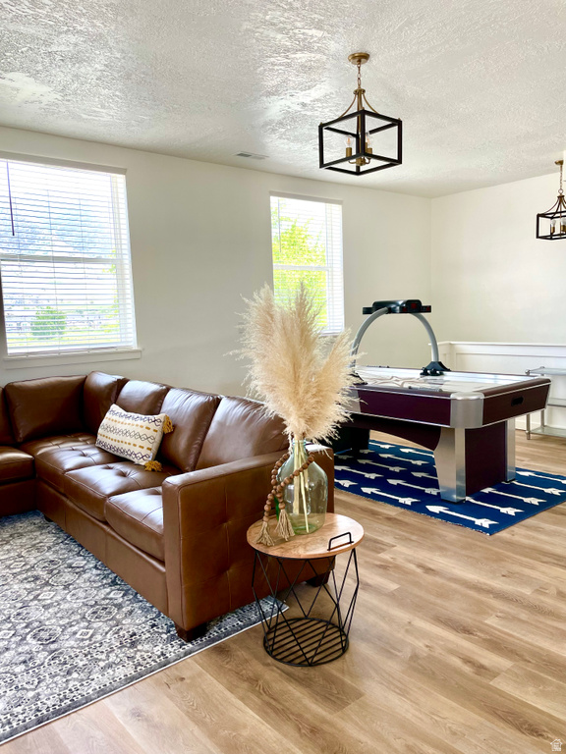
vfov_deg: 67.3
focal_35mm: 26
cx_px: 283
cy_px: 377
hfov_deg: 53.1
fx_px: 567
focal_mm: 4.2
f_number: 1.6
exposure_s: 1/121
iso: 40
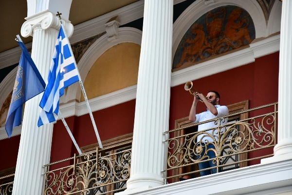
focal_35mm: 127
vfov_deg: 10.8
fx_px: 1030
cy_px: 98
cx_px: 146
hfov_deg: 16.1
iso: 2000
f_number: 5.6
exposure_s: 1/200
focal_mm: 85
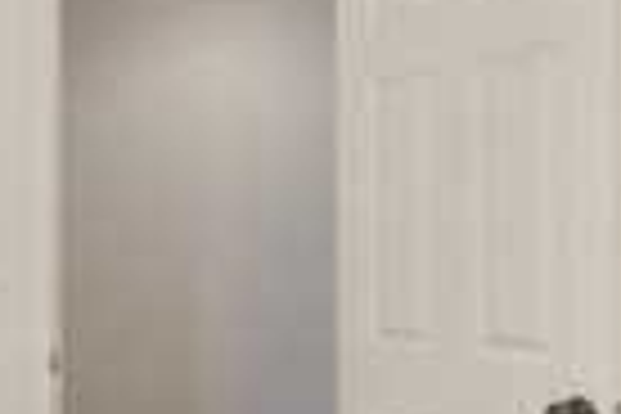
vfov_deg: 20.8
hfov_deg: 25.4
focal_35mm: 65
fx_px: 1121
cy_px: 279
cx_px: -243
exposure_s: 1/250
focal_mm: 14
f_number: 3.5
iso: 400
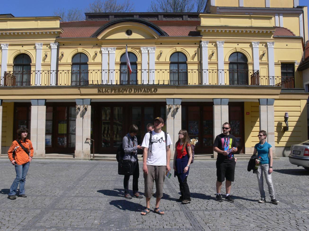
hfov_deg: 52.6
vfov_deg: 40.7
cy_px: 116
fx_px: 312
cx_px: 154
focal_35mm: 35
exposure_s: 1/500
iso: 100
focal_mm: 7.4
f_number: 7.1
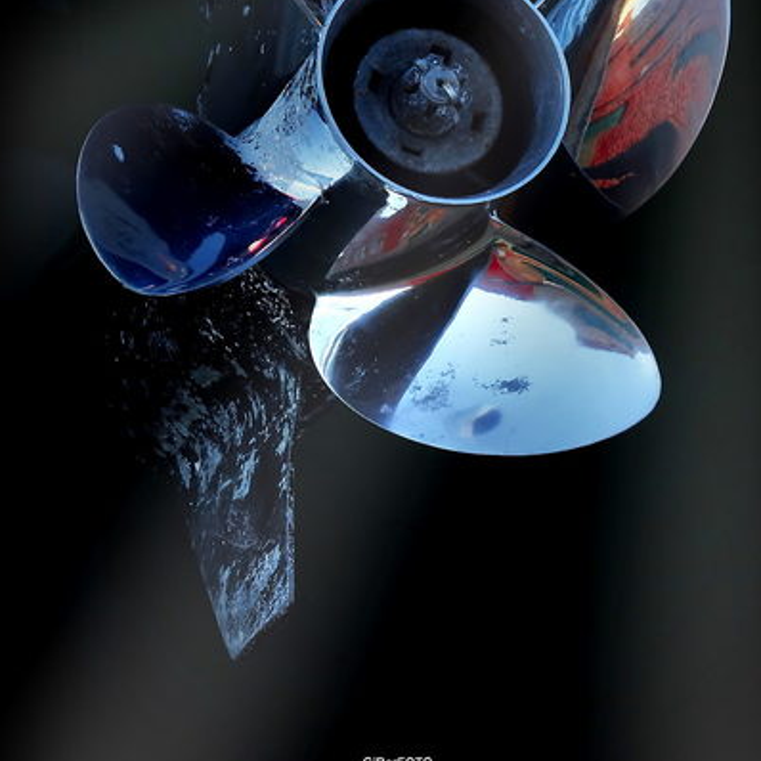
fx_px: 5870
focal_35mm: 236
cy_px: 216
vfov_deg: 7.4
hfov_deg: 7.4
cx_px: 380
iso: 125
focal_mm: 67.46
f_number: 11
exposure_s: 1/100
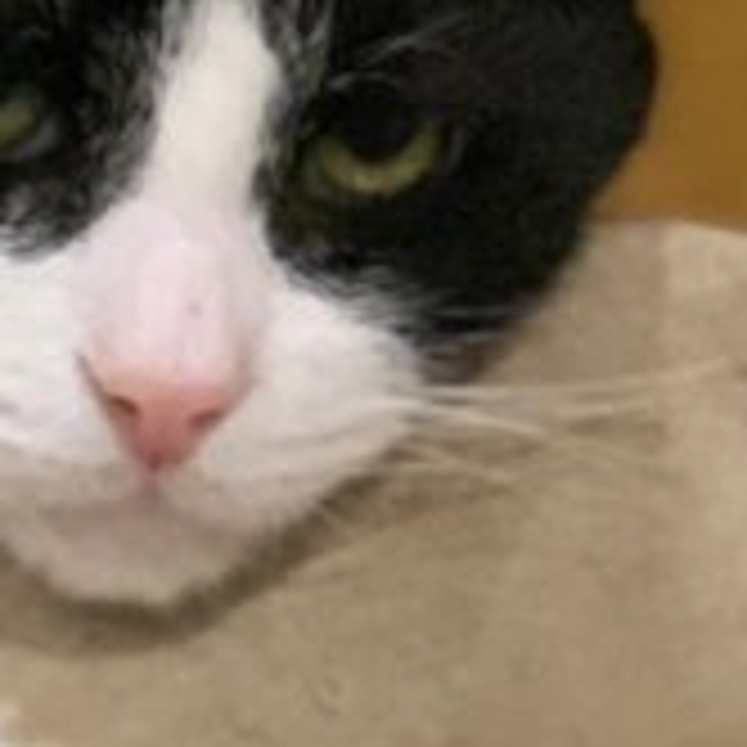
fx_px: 6909
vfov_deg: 6.2
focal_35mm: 283
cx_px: -756
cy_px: 752
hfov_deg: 6.0
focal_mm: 6
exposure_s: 1/30
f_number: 2.4
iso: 1000
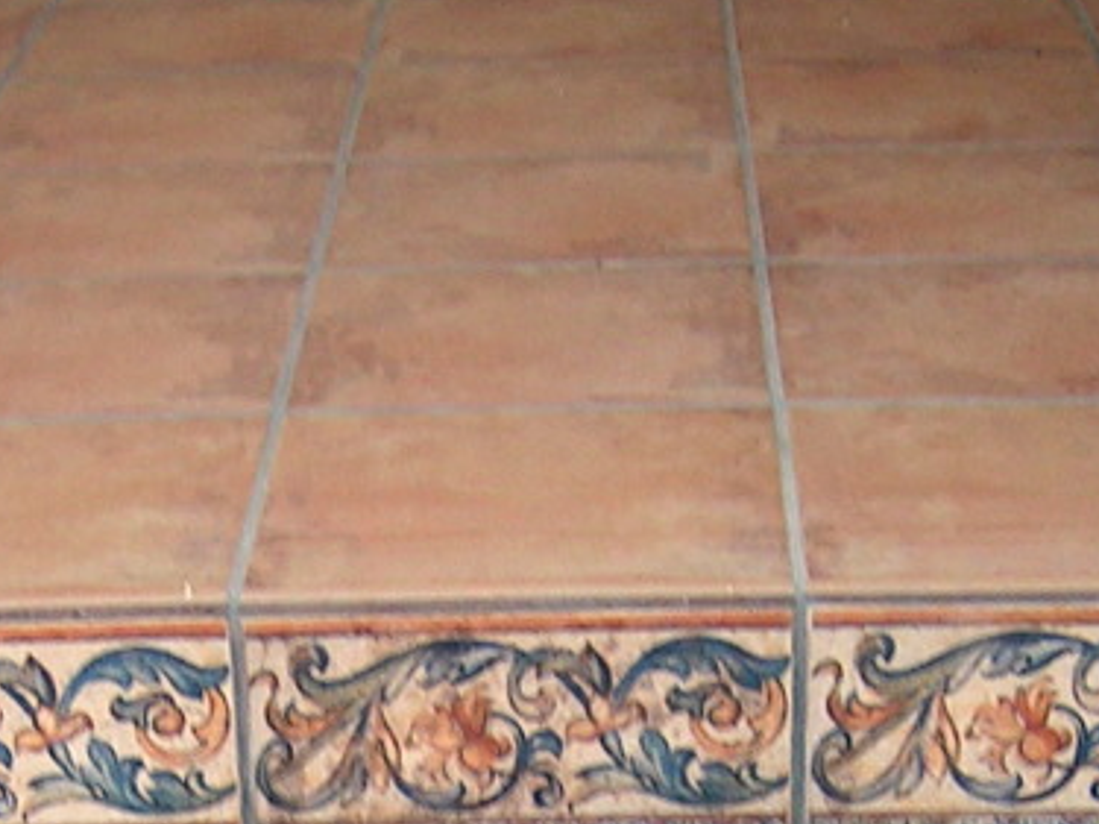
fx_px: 3555
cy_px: 1276
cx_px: 454
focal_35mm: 112
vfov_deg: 12.5
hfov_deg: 17.6
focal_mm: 5.4
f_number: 2.8
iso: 50
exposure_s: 1/67.2
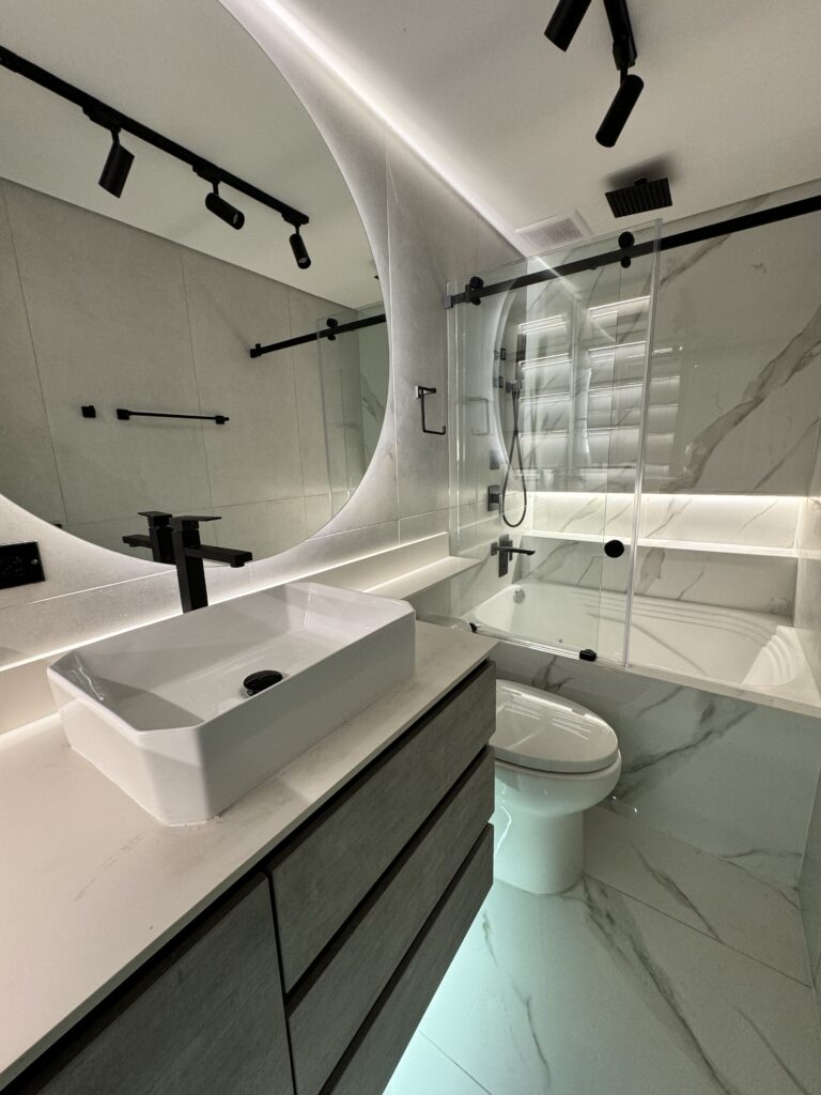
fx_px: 443
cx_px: 410
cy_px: 548
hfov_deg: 85.7
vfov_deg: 102.1
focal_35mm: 14
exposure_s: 1/60
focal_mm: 2.22
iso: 160
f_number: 2.2
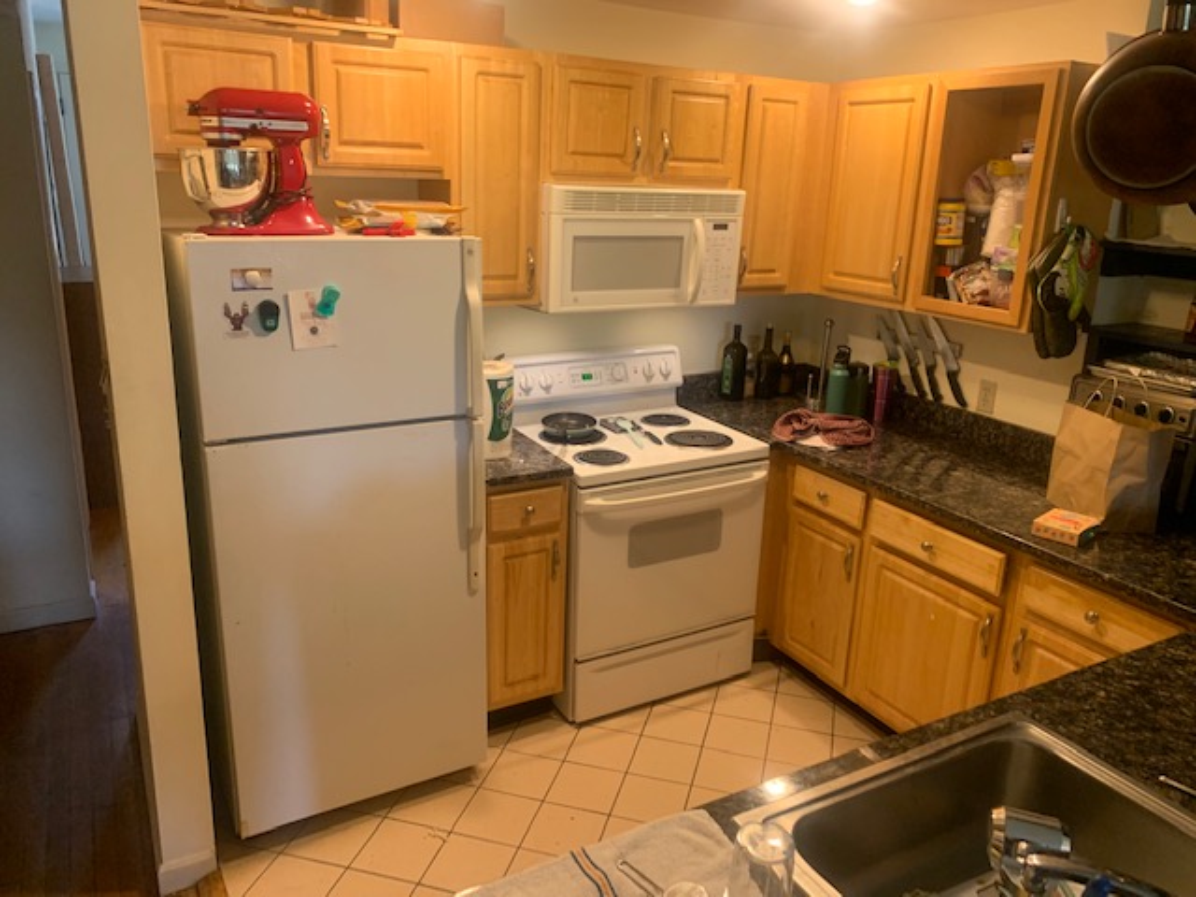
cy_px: 448
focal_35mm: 26
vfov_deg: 53.1
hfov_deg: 67.3
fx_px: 898
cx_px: 598
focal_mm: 4.25
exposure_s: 1/60
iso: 160
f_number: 1.8
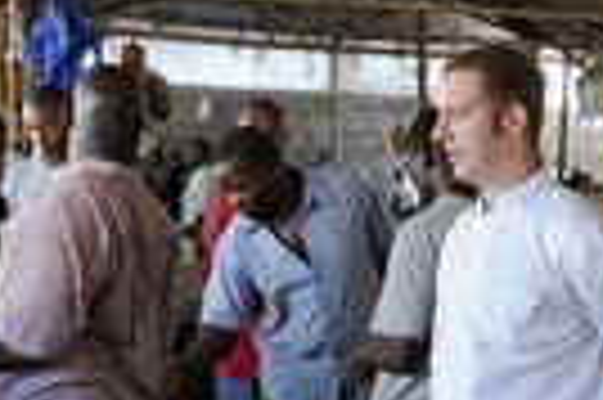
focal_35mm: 110
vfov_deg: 12.2
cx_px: 464
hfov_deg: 18.5
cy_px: 467
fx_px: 1840
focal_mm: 35
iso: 1600
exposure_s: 1/125
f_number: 5
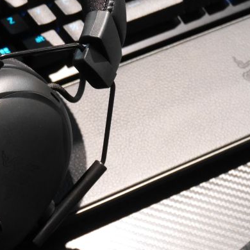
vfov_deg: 17.6
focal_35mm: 99
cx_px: -60
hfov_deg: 16.7
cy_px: 119
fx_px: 809
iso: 1600
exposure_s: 1/60
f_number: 4.3
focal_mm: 19
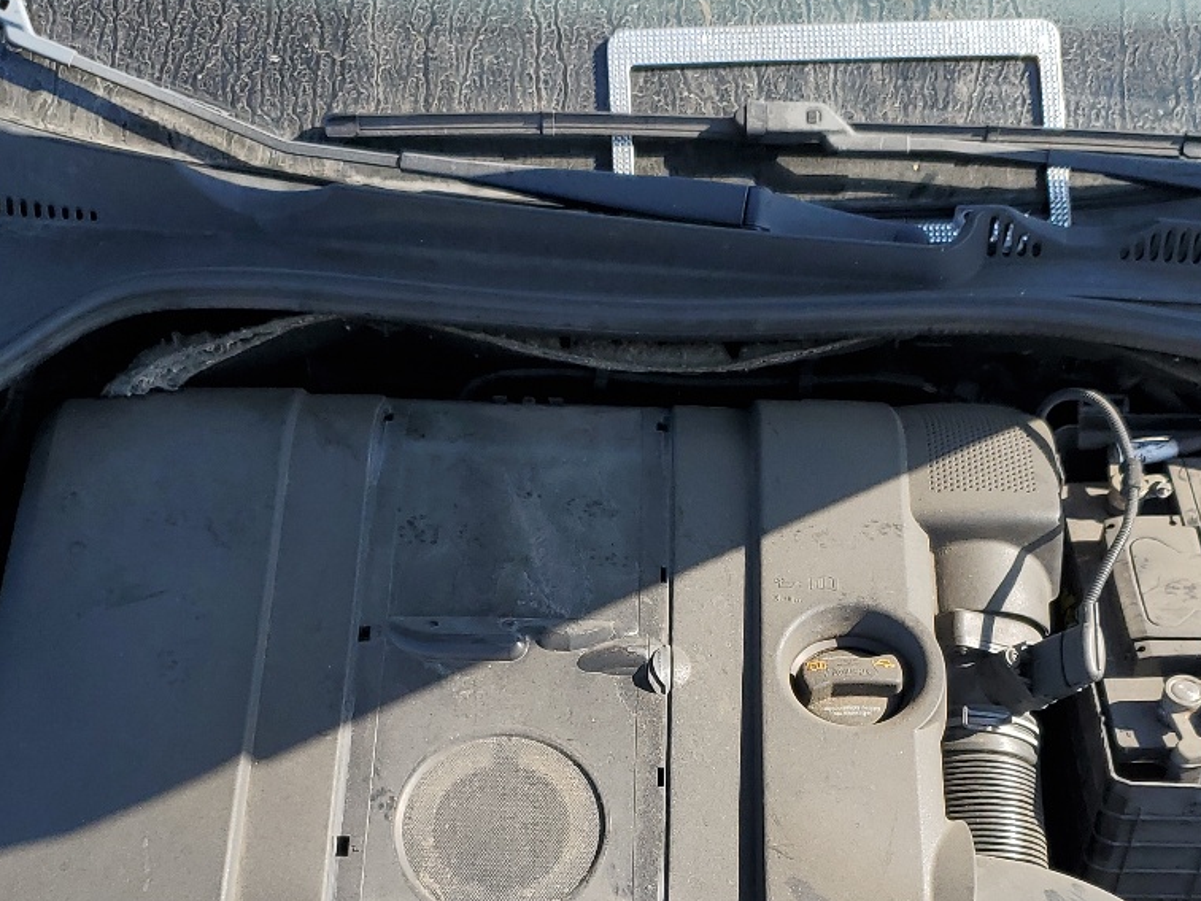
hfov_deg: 34.9
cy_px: 752
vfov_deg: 26.0
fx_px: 1908
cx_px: 634
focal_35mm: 55
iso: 50
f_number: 1.5
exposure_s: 1/1111
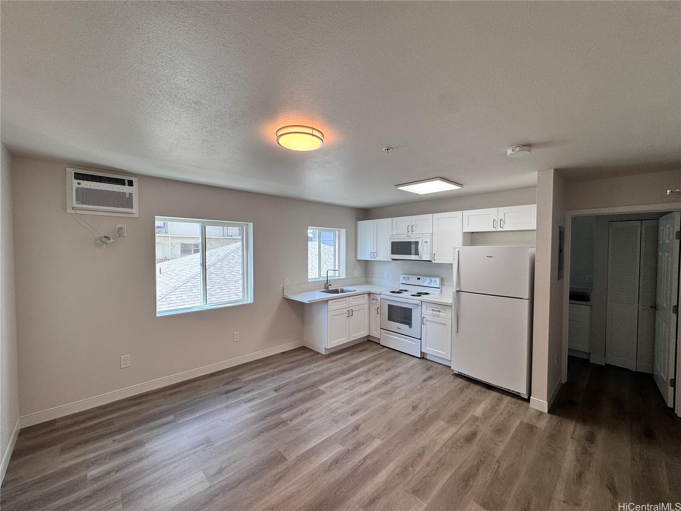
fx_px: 275
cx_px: 340
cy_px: 256
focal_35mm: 14
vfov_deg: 85.7
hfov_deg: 102.1
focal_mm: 2.22
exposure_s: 1/120
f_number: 2.2
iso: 50
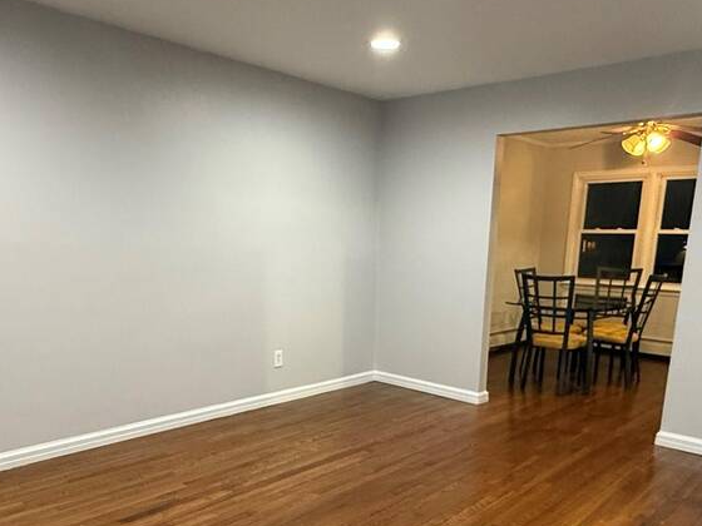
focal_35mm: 30
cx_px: 351
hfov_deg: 60.0
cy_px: 384
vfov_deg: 45.4
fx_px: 608
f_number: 2.2
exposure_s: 1/60
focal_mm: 2.22
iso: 500
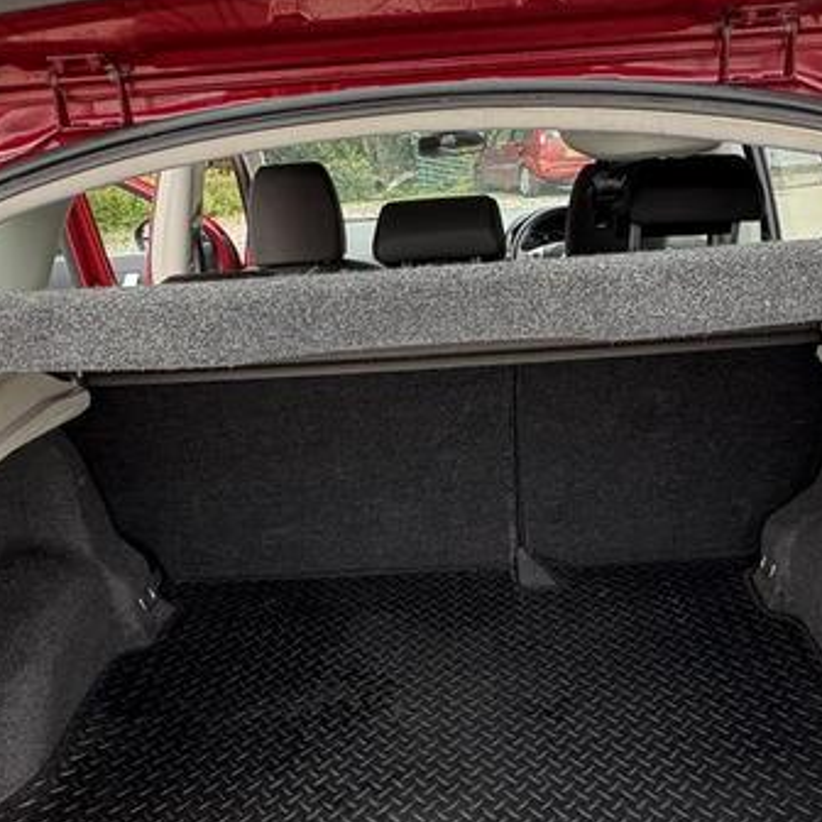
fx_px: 887
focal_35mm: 33
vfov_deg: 49.5
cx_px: 457
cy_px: 482
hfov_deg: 49.6
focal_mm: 2.22
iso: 200
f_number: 2.2
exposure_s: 1/99
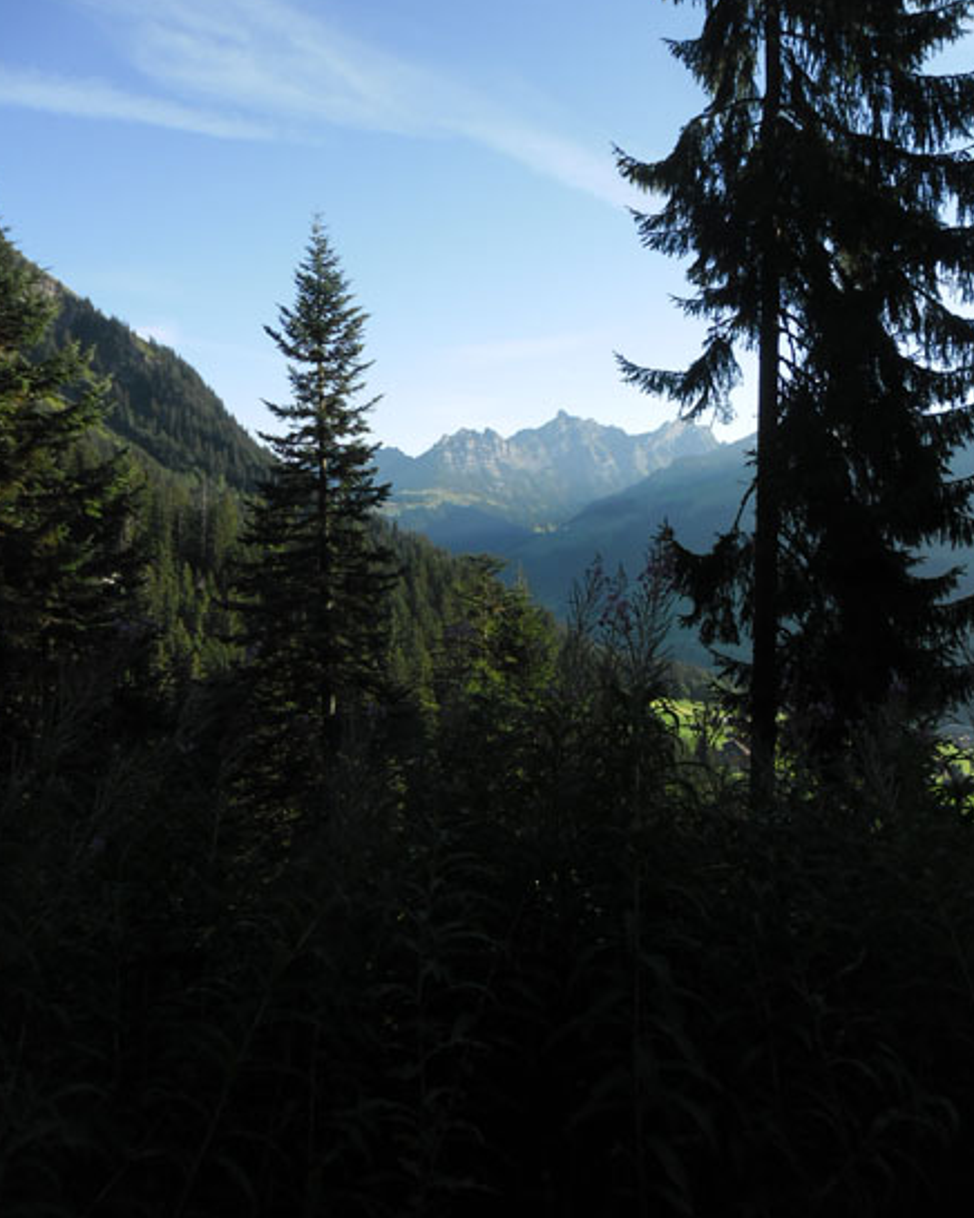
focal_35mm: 29
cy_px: 568
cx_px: 489
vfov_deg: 60.4
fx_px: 1045
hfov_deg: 50.0
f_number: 3.5
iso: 80
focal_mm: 4.9
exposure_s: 1/267
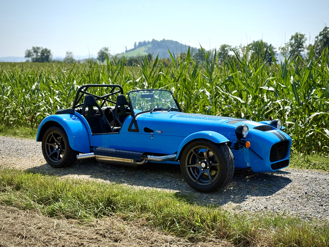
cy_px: 124
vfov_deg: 30.3
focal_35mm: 48
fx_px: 456
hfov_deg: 39.7
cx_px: 164
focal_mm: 6.76
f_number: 1.78
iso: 100
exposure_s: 1/3226
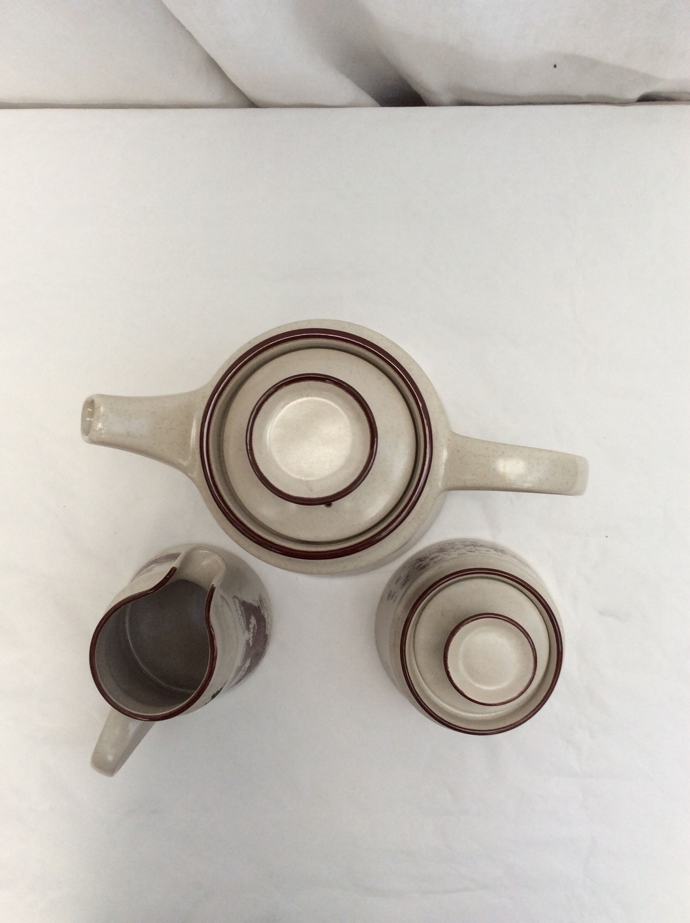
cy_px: 462
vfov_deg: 56.9
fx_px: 853
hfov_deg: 44.1
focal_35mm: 32
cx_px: 345
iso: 40
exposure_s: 1/50
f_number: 2.4
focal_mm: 3.3
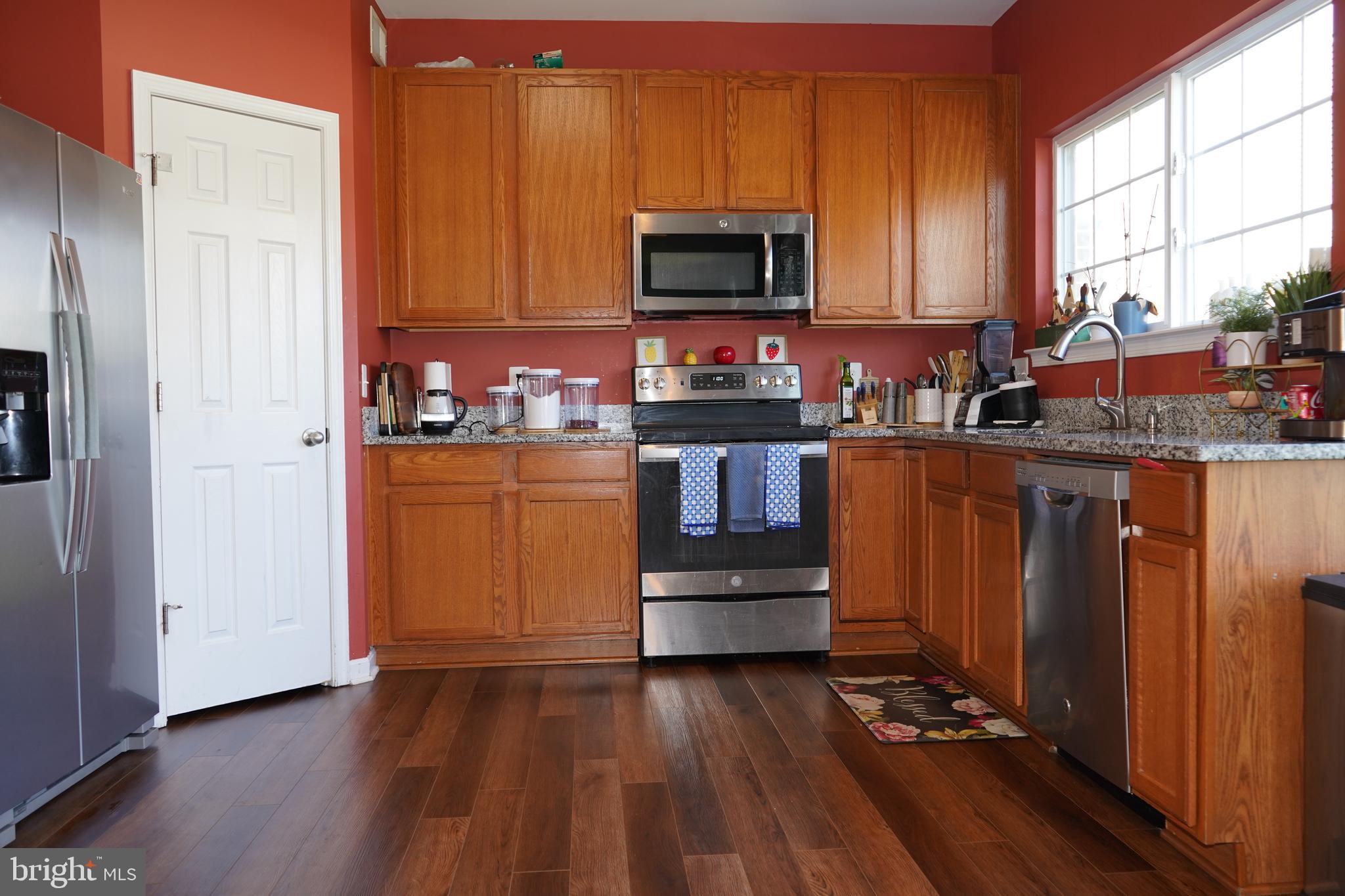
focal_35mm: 28
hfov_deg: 65.5
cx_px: 672
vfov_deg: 46.4
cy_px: 448
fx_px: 1046
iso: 400
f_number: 4
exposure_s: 1/60
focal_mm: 28
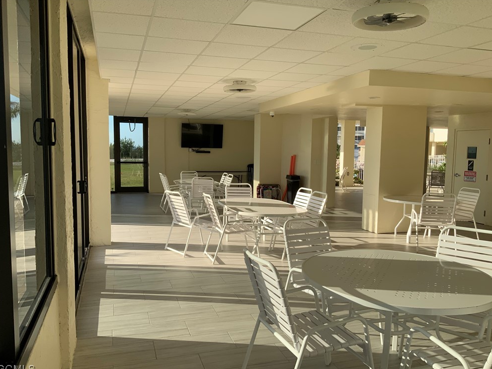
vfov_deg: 46.8
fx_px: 426
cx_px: 242
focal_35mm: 30
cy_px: 189
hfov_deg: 60.0
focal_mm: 3
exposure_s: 1/962
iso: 16
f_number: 1.8
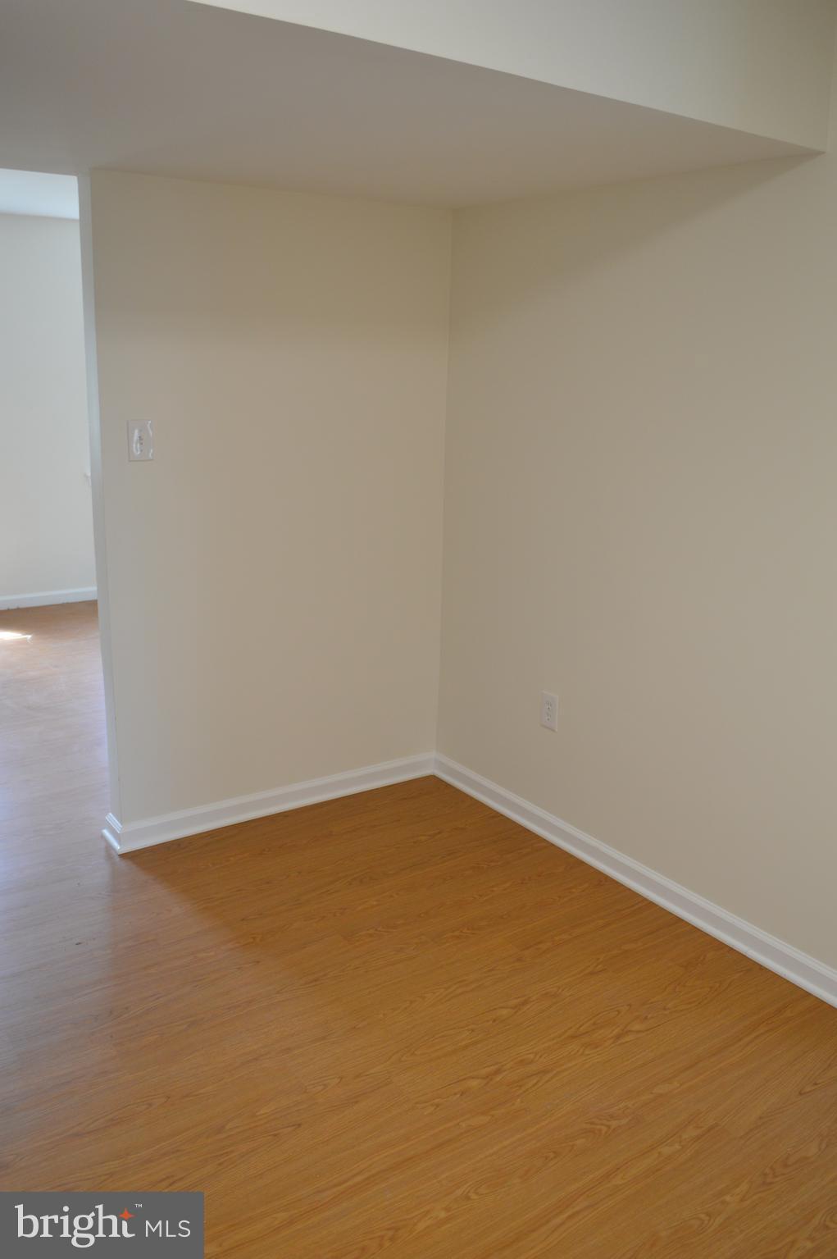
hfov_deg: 47.9
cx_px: 418
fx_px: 943
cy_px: 630
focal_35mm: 27
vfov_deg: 67.4
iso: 400
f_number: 3.5
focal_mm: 18
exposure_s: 1/60
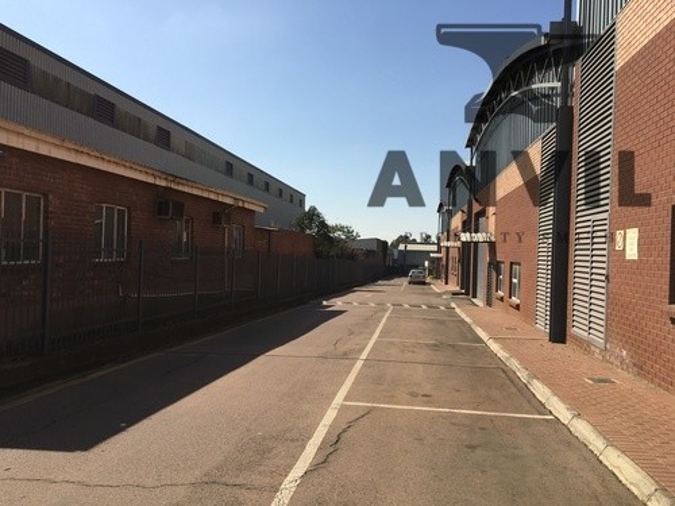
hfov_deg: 61.7
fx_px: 565
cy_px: 253
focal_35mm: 29
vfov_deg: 48.2
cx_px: 338
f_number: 2.2
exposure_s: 1/2404
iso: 25
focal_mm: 4.15
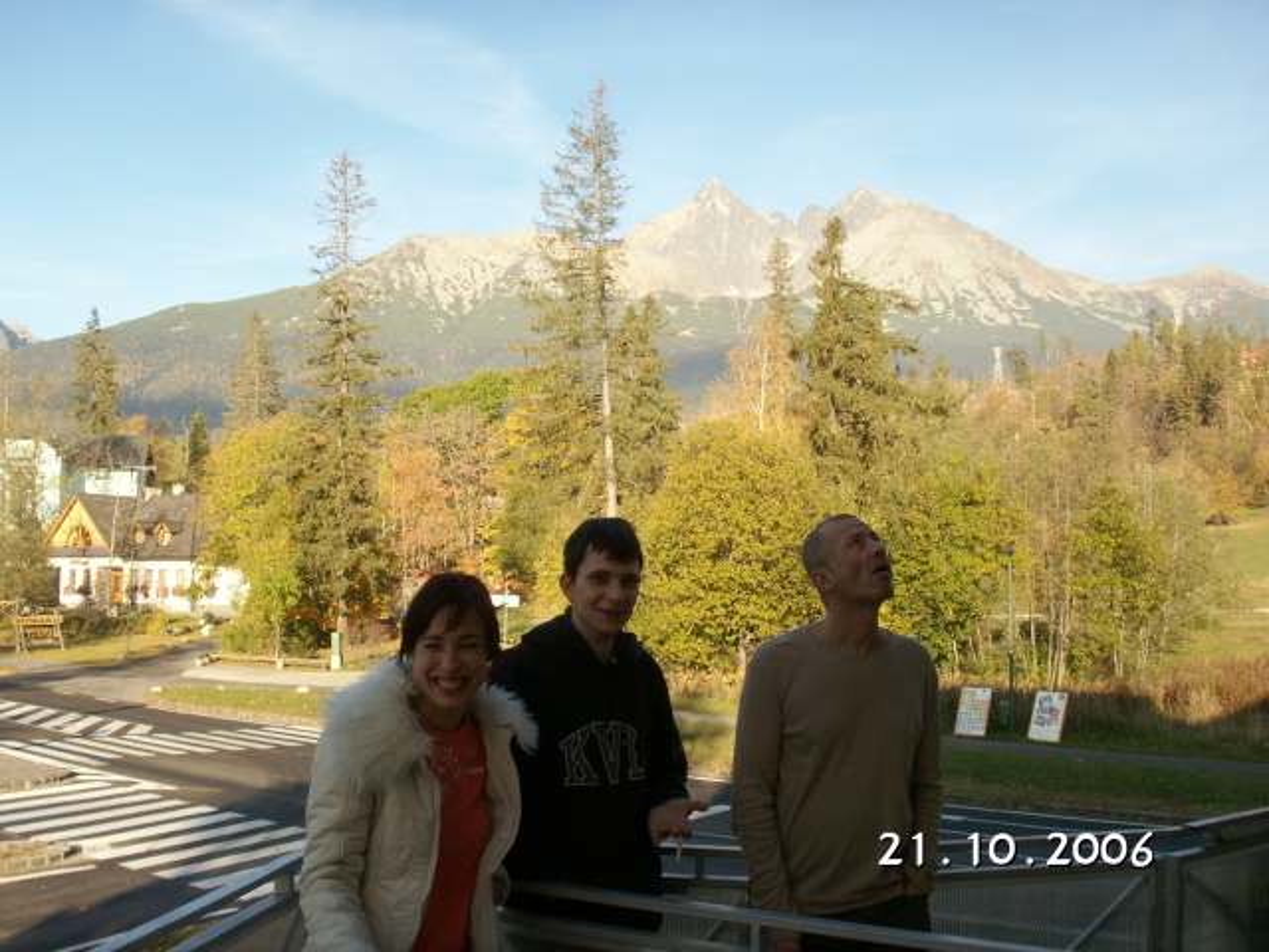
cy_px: 476
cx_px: 634
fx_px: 1356
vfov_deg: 38.7
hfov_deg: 50.1
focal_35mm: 37
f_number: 7.1
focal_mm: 7.7
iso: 50
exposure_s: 1/125
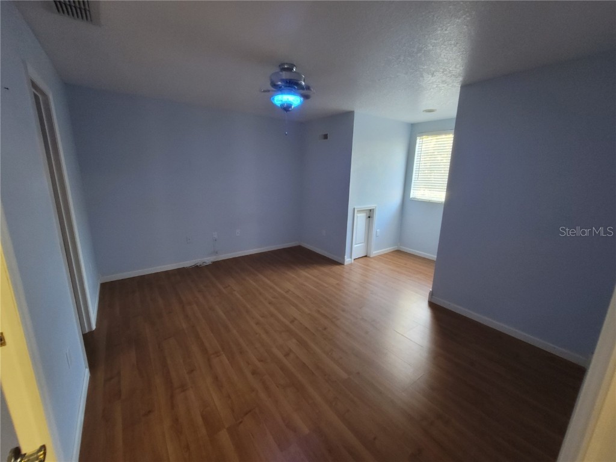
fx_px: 231
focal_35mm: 13
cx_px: 308
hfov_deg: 106.2
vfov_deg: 89.9
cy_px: 231
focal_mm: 2.2
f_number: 2.2
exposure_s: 1/30
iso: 640
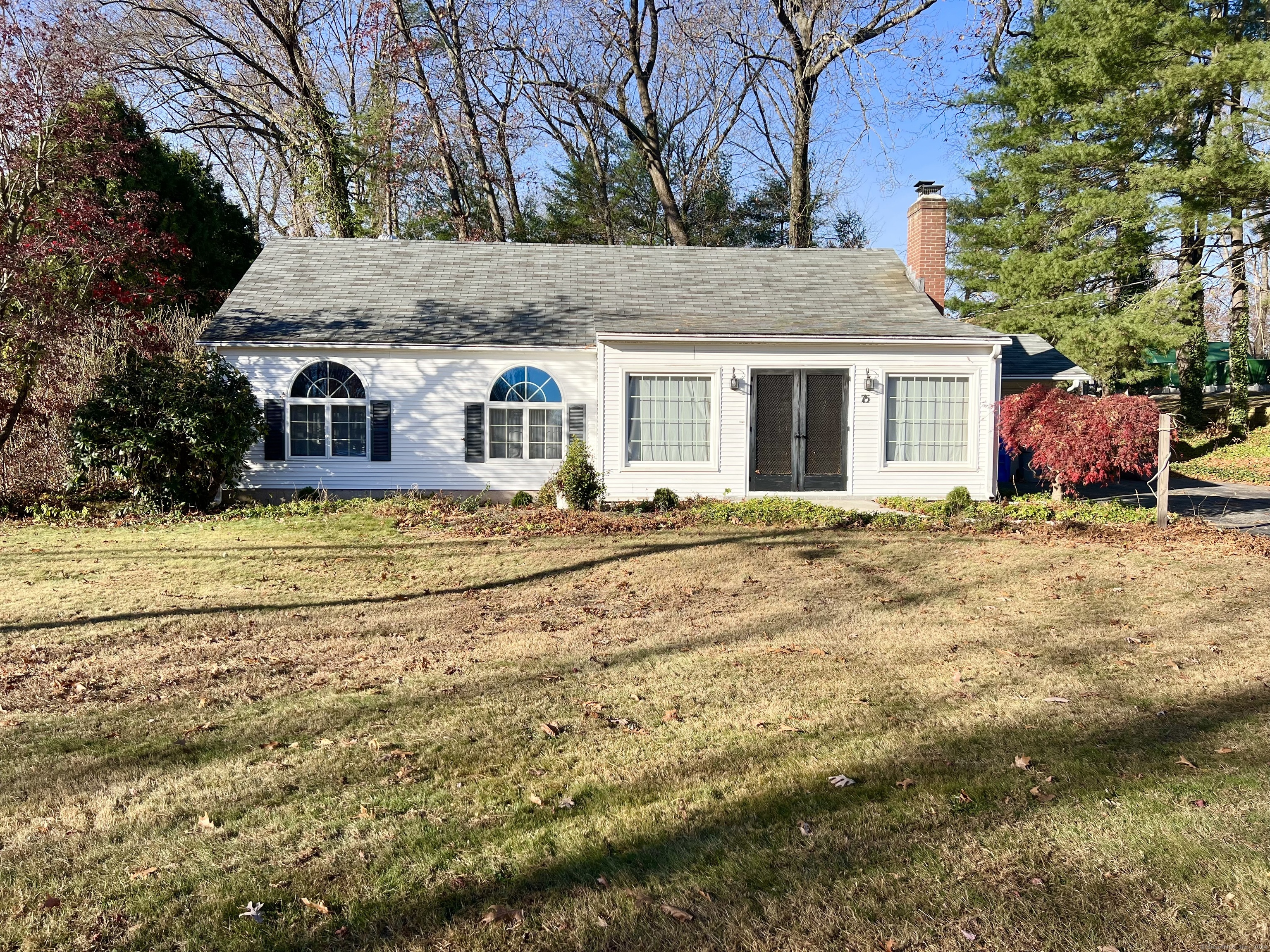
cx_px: 635
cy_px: 476
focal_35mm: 26
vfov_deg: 53.1
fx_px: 954
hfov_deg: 67.3
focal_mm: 5.7
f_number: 1.5
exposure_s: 1/2571
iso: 50
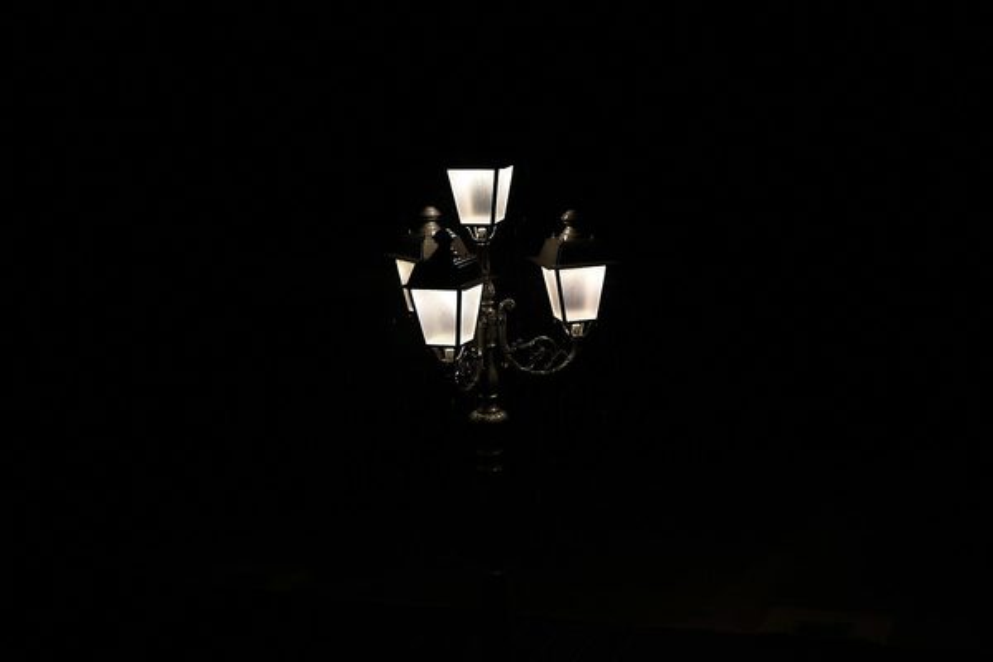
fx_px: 1931
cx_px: 496
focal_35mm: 70
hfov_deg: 28.8
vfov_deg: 19.5
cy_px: 331
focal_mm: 70
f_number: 5
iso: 400
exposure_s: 1/100
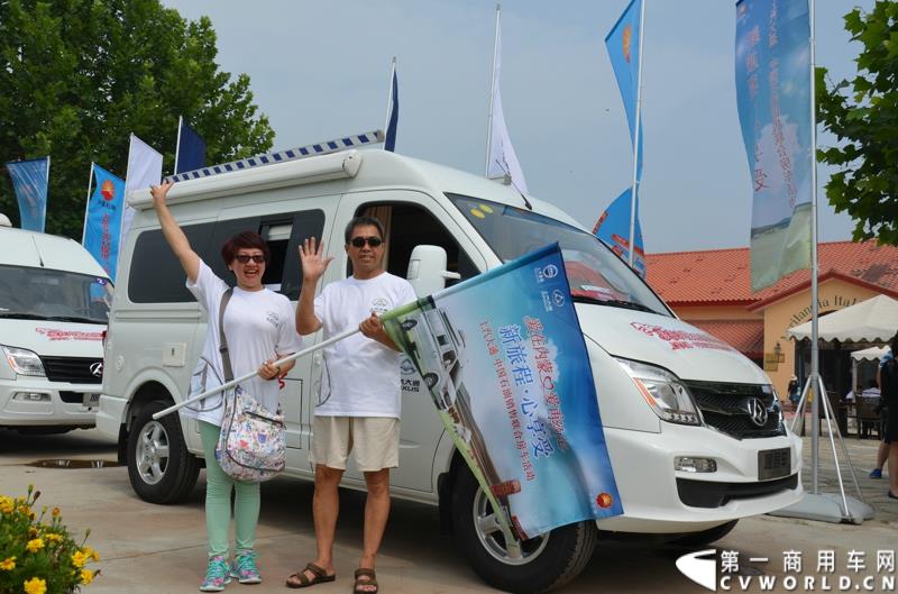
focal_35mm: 33
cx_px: 449
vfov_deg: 39.8
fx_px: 821
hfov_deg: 57.3
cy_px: 297
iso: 100
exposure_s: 1/400
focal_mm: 22
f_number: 10
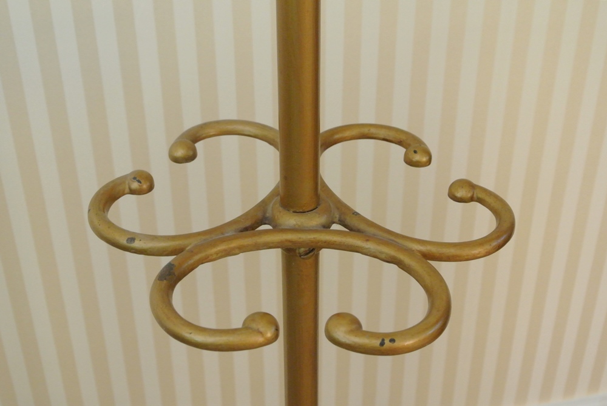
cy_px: 203
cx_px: 304
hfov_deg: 35.6
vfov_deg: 24.2
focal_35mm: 56
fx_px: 945
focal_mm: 21.1
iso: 1400
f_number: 5
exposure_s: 1/30
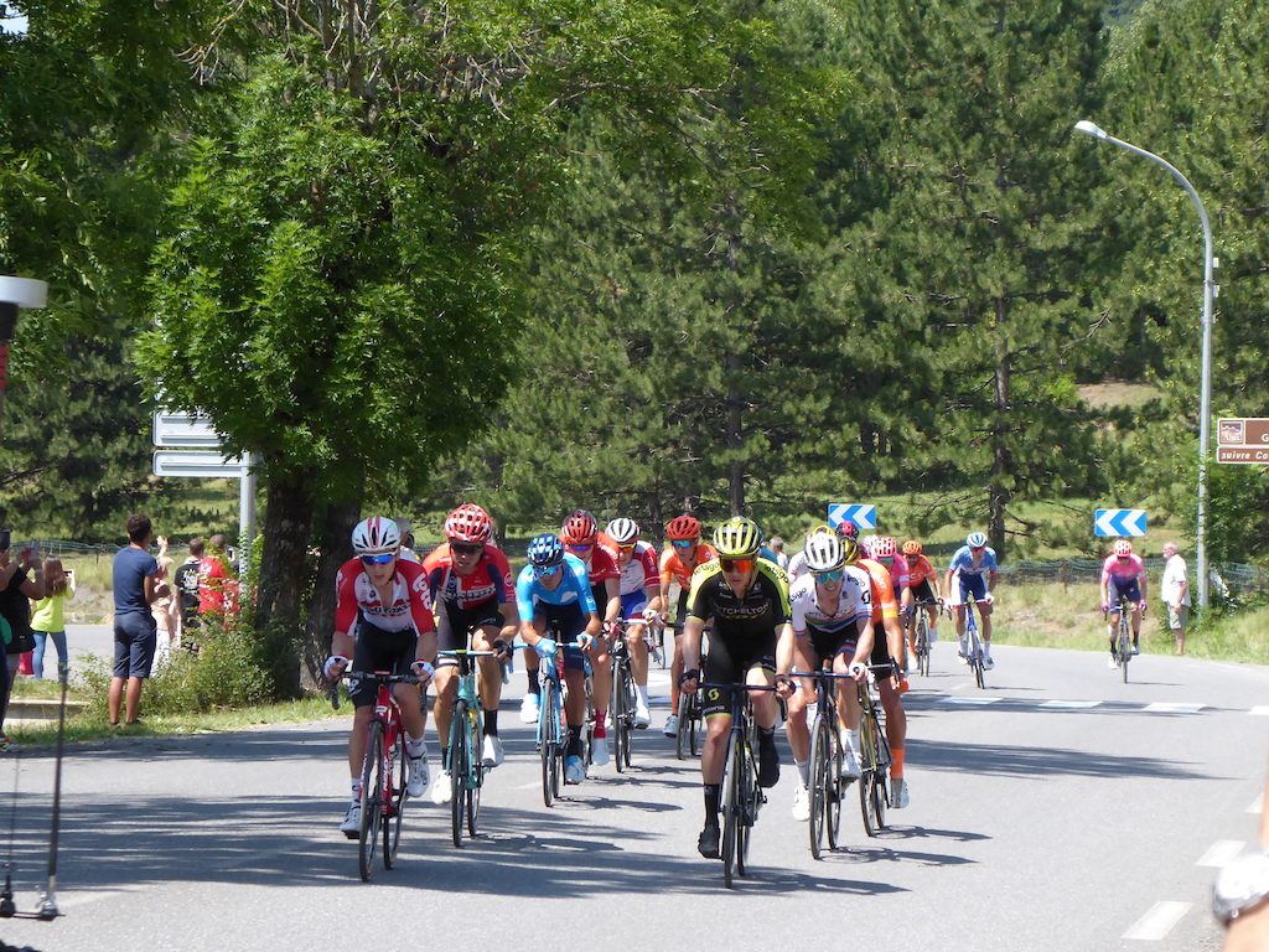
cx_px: 634
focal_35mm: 172
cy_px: 476
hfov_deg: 11.5
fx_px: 6305
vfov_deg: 8.6
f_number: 5.6
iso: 250
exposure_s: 1/500
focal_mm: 30.9
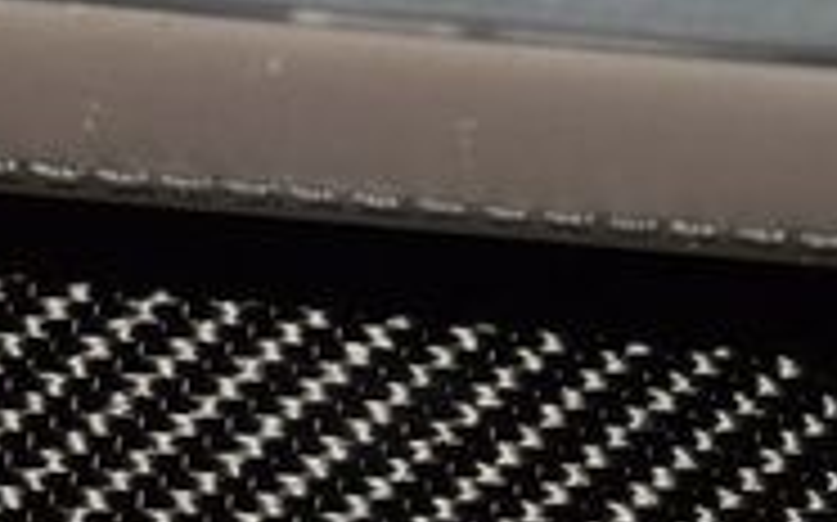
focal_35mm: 368
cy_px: 920
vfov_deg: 3.5
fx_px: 8389
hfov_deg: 5.7
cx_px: 81
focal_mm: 70
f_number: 8
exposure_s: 1/125
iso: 100
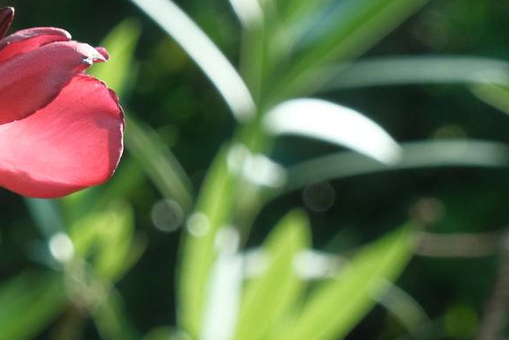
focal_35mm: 171
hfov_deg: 11.8
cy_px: 195
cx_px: -82
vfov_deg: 8.0
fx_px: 2418
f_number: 8
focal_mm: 41.1
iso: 250
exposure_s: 1/120
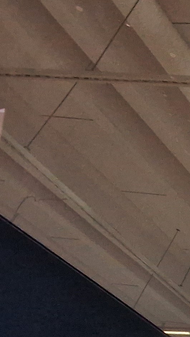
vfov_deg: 30.5
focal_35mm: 60
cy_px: 386
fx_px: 537
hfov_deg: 9.7
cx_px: 658
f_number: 2.2
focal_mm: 2.2
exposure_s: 1/50
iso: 200
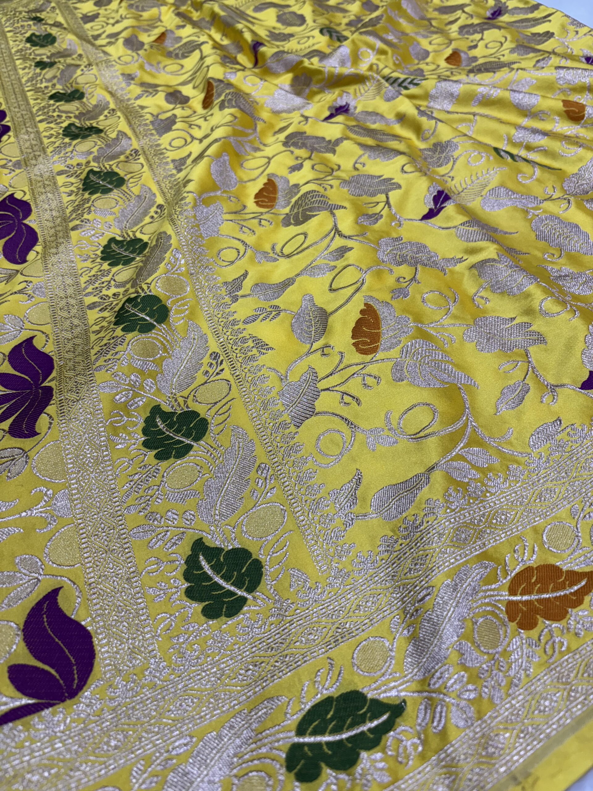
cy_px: 396
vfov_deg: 67.3
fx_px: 594
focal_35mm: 26
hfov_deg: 53.1
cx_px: 296
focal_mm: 5.96
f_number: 1.6
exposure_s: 1/100
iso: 64
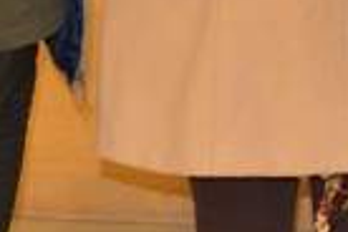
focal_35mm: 209
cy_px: -156
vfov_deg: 6.5
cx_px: 600
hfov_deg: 9.4
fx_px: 2020
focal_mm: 24
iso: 1400
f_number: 4
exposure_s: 1/60
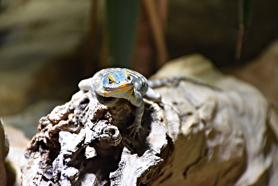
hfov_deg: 9.8
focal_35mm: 210
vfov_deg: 6.5
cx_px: 139
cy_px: 93
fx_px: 1622
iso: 1400
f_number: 5.6
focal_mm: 140
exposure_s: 1/500
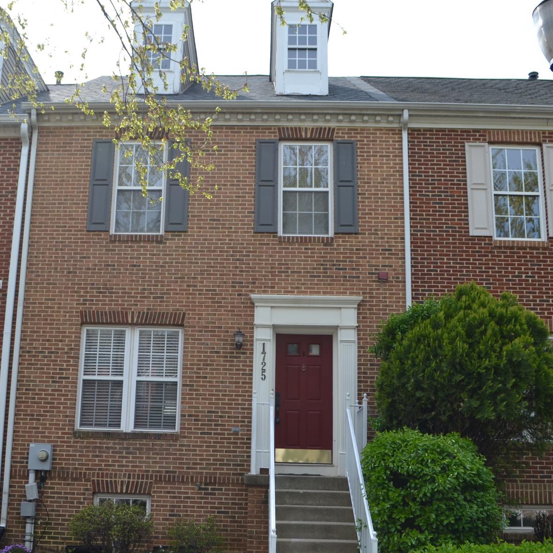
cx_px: 217
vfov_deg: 41.8
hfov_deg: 41.6
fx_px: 723
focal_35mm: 40
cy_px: 307
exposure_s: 1/160
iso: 100
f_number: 6.3
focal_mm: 18
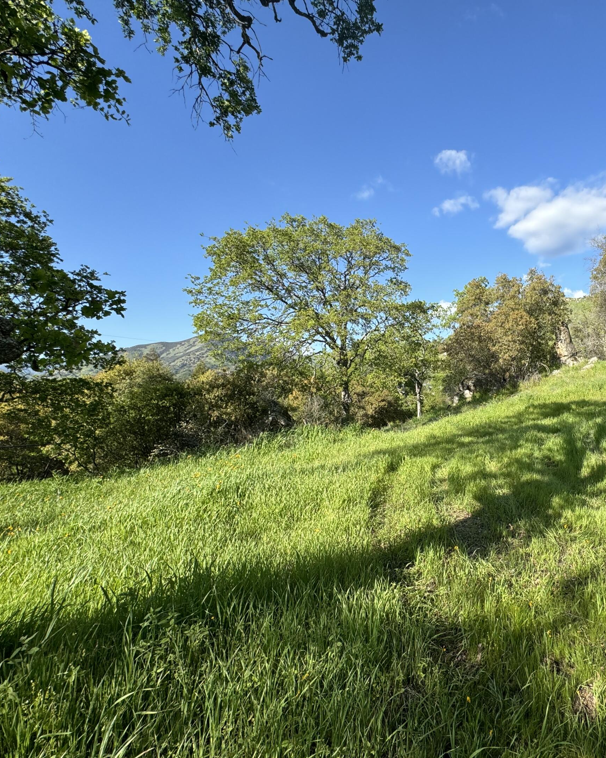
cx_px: 457
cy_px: 373
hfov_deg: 66.3
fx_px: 426
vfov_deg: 83.3
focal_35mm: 19
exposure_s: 1/1126
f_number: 2.2
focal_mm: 2.22
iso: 40
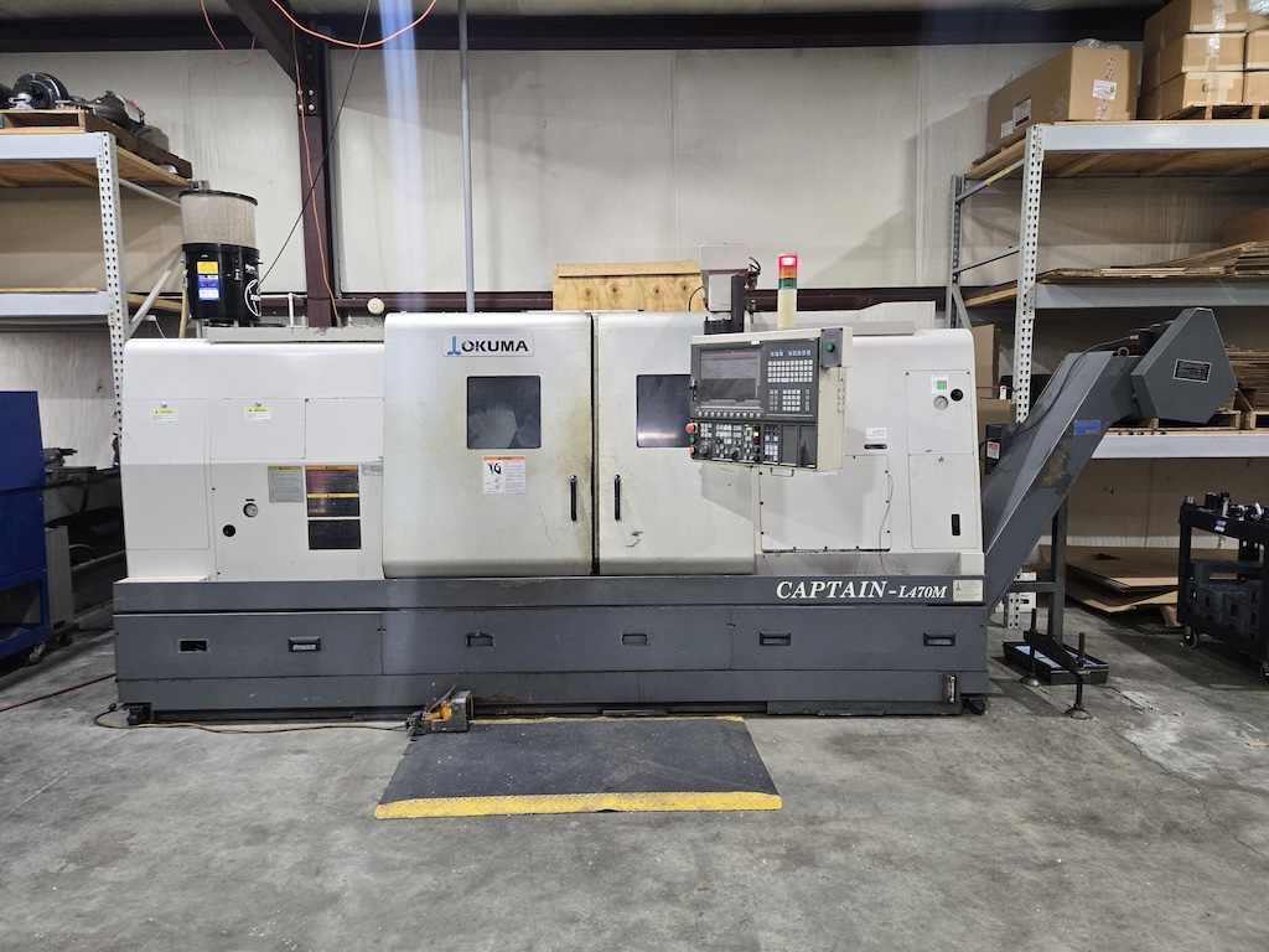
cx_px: 634
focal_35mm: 23
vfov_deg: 58.9
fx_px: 843
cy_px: 476
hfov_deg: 73.9
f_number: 1.8
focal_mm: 5.4
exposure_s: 1/120
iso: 250
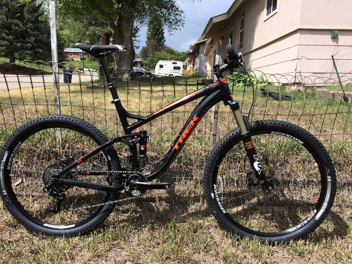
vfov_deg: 48.2
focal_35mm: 29
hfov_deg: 61.7
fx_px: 295
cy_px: 132
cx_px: 176
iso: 32
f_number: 2.2
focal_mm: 4.15
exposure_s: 1/1709
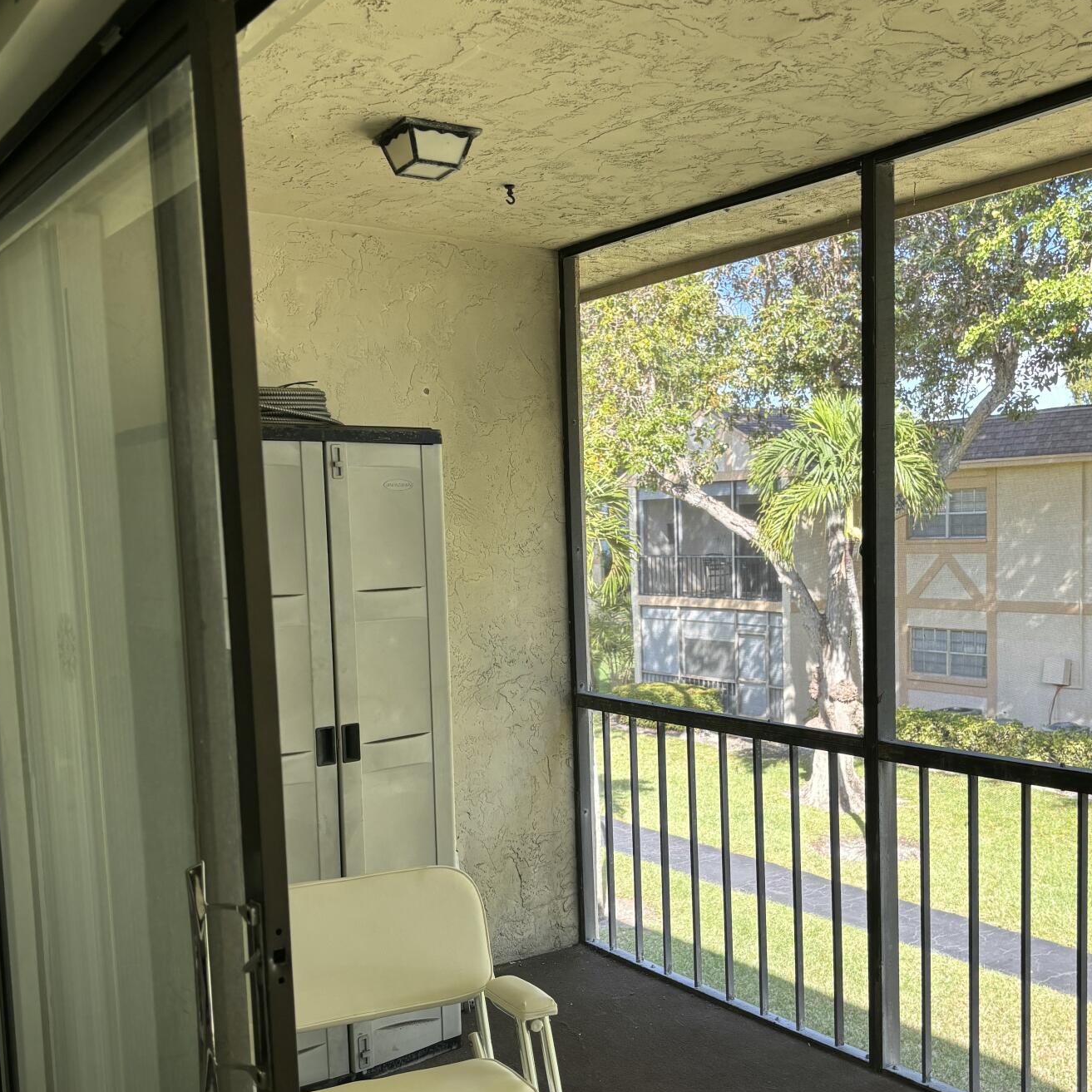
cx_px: 598
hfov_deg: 47.2
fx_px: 1249
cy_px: 641
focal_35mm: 35
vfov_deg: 47.0
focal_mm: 5.96
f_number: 1.6
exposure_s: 1/125
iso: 32
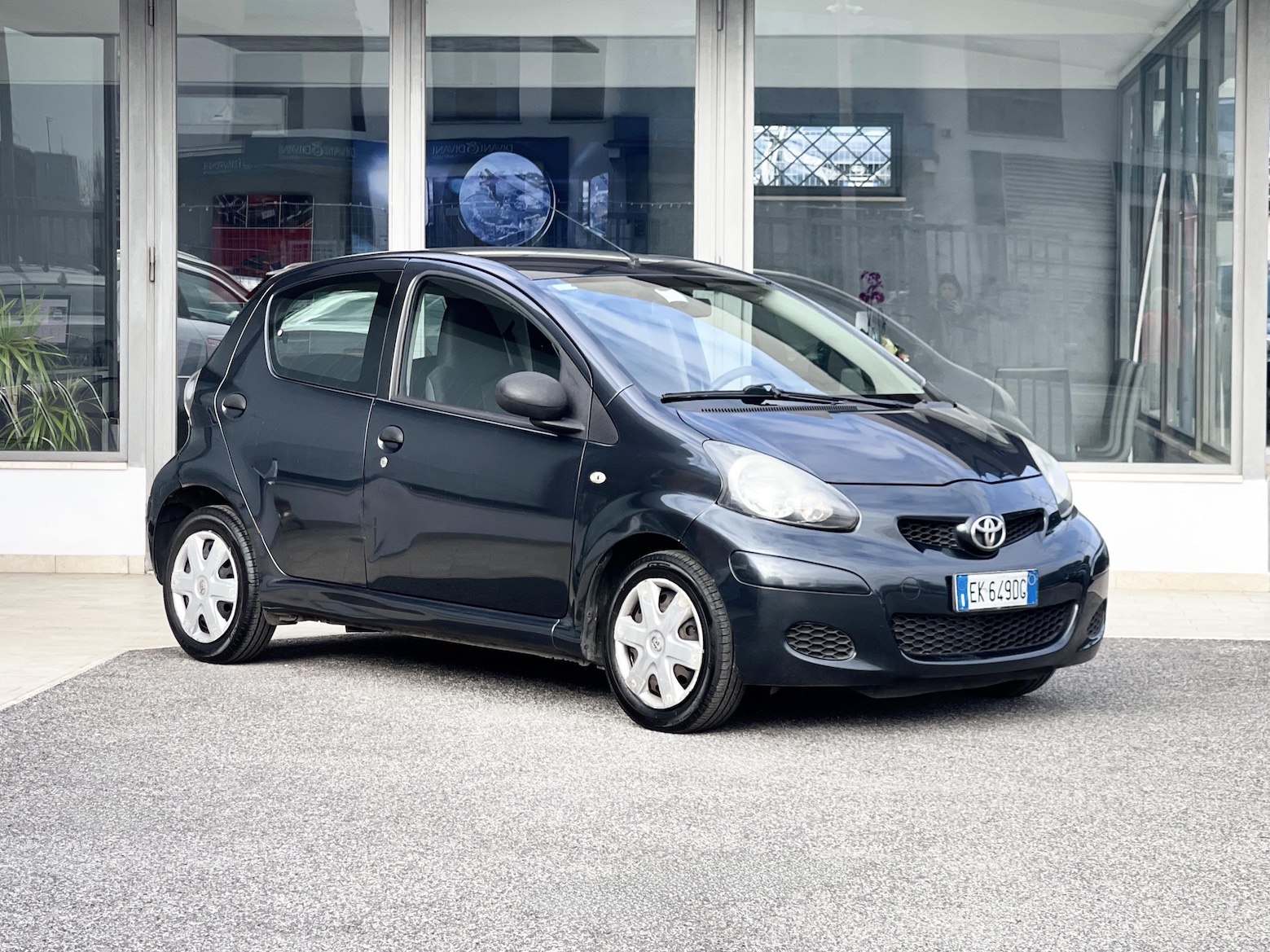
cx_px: 635
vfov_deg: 22.9
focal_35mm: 64
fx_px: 2348
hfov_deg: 30.3
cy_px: 476
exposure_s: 1/320
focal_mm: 7.5
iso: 32
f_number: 2.2
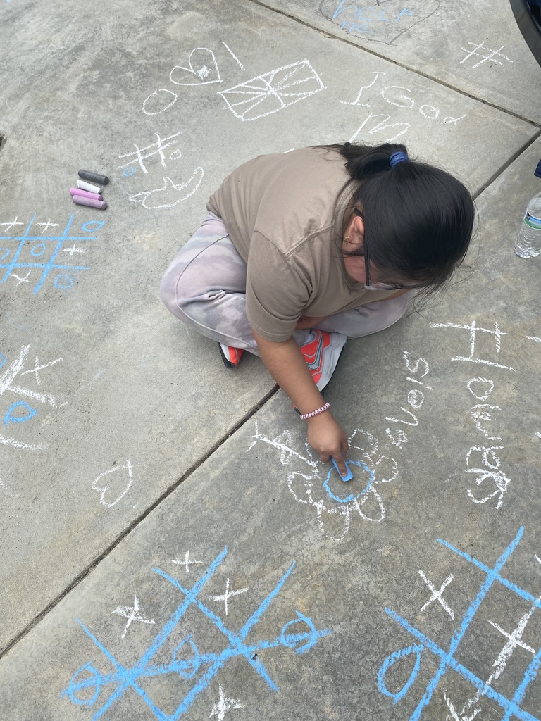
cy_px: 360
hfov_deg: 53.1
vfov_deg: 67.3
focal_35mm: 26
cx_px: 270
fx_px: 542
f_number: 1.8
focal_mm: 4.25
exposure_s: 1/858
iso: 32
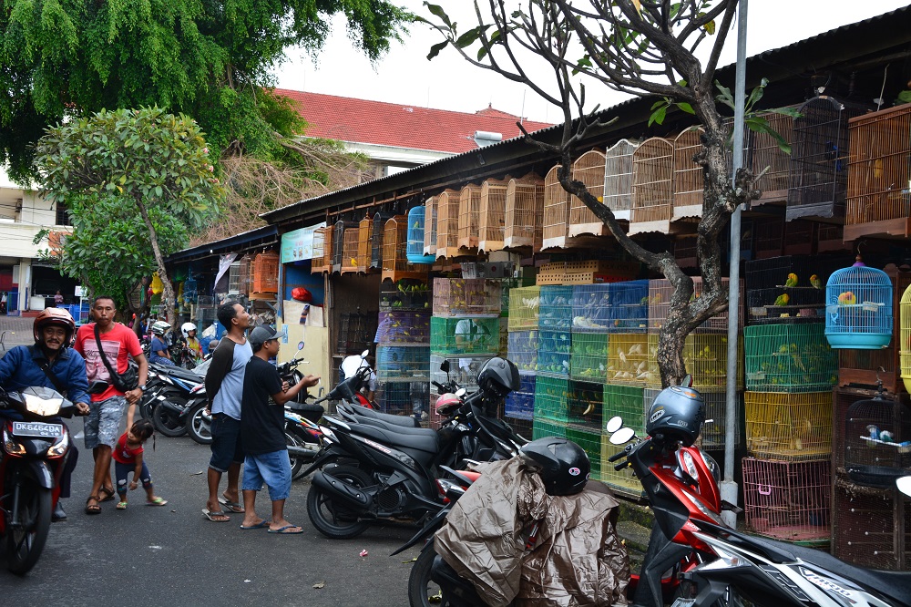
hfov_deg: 45.0
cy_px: 304
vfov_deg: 30.8
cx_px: 456
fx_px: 1100
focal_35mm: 44
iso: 250
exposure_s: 1/60
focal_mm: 29
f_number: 10
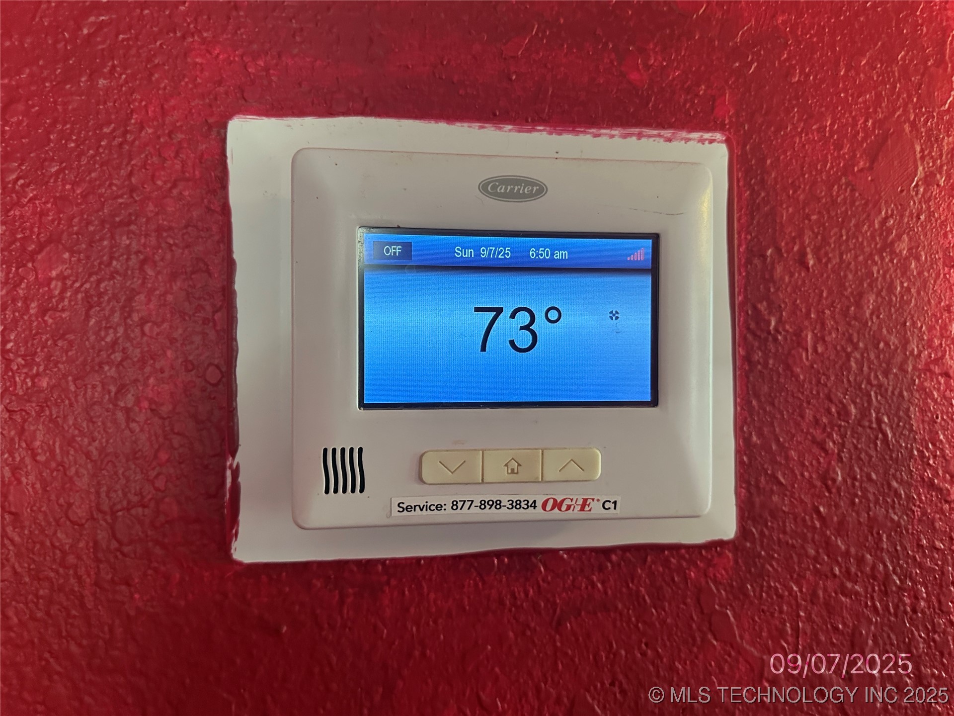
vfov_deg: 56.8
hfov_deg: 71.6
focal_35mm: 24
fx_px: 661
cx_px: 477
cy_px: 358
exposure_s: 1/57
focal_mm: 6.86
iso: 800
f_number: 1.78
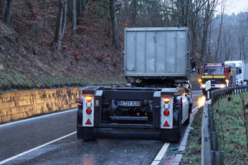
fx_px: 619
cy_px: 82
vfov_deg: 15.2
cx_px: 124
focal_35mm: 90
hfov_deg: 22.6
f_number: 5
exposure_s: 1/100
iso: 3200
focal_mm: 60
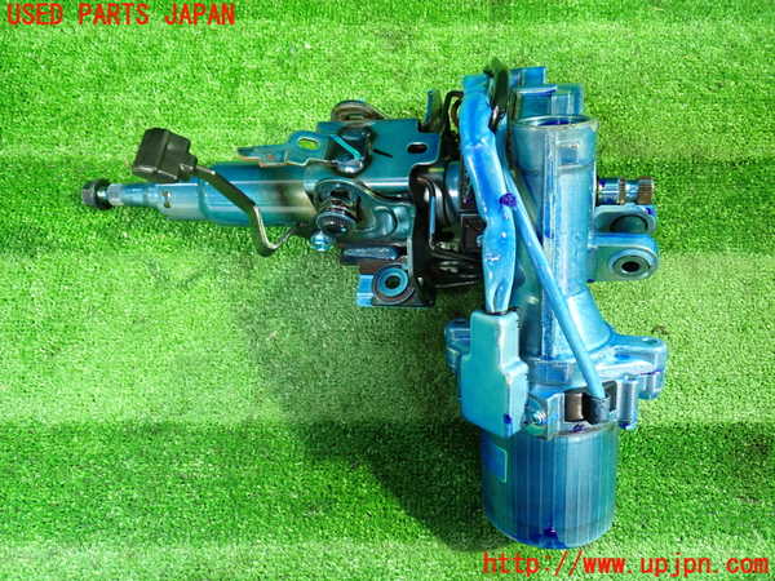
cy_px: 290
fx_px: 672
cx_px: 388
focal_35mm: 30
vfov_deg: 46.8
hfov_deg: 60.0
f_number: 2.3
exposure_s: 1/25
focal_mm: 5.4
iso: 800
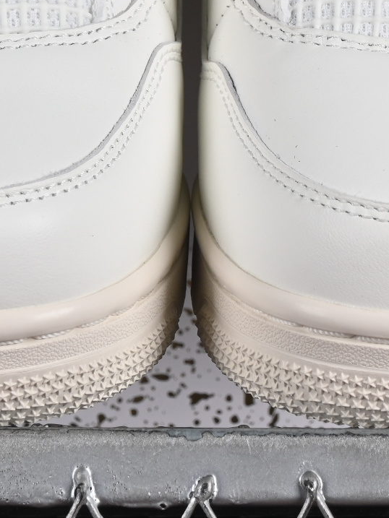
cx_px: 208
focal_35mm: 280
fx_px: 4194
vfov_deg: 7.1
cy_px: 18
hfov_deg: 5.3
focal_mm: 50
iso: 160
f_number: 8
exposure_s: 1/100
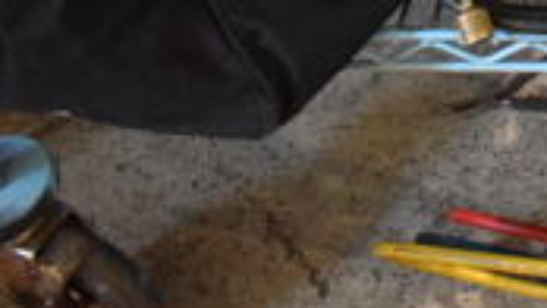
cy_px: -264
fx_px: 1436
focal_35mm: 99
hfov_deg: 18.9
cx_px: 824
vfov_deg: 11.3
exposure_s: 1/125
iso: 5600
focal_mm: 18
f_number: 3.5
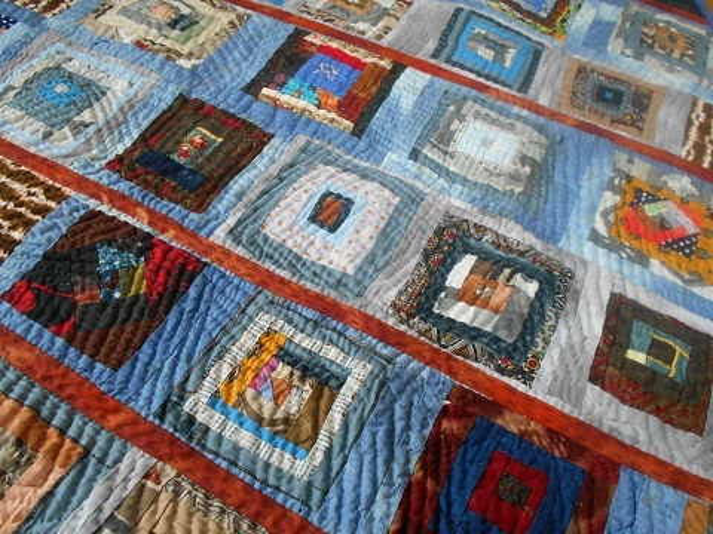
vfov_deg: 46.8
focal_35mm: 30
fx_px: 618
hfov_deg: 60.0
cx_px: 356
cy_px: 267
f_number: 3.4
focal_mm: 5.1
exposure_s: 1/20
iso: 400
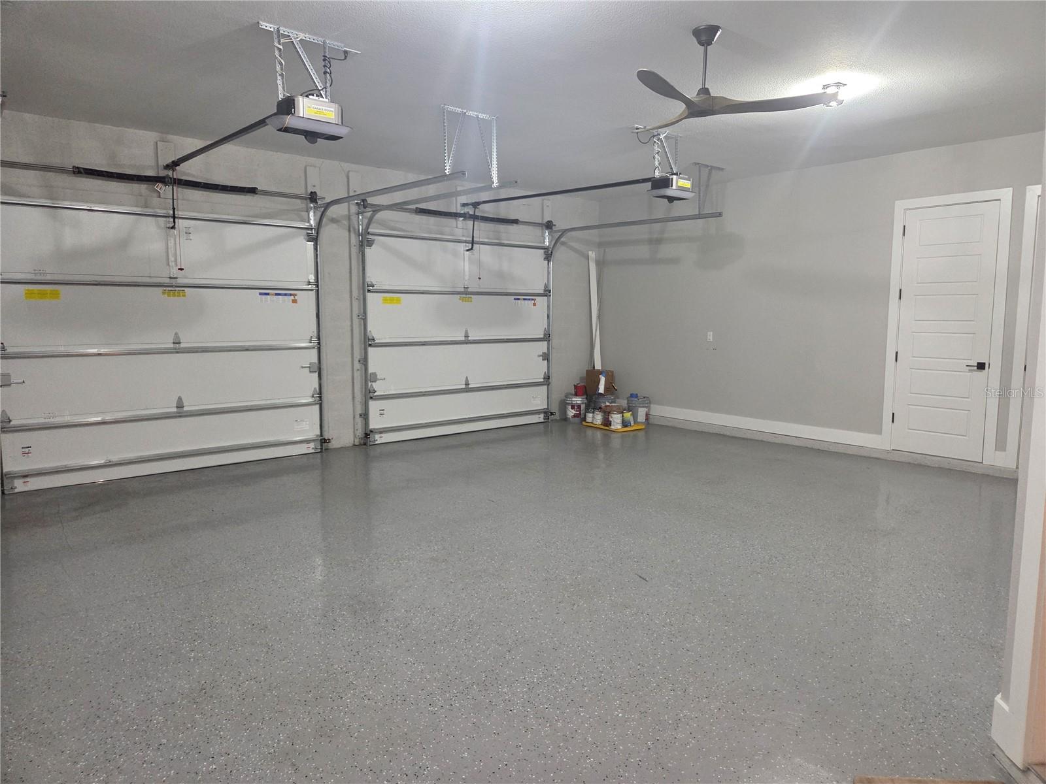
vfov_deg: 58.9
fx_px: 695
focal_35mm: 23
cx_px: 523
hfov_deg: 73.9
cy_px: 392
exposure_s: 1/120
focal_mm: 5.4
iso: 500
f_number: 1.8
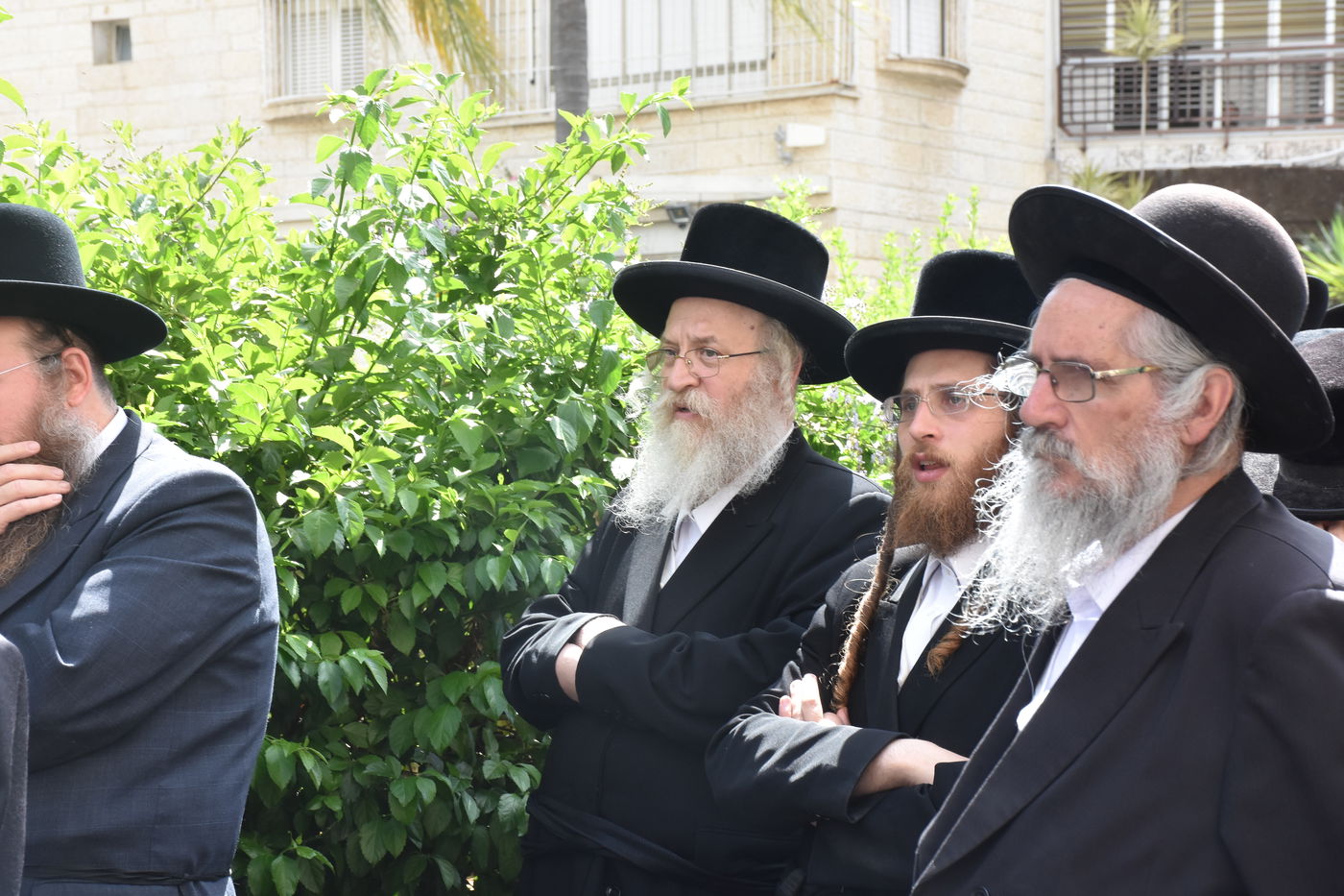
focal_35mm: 93
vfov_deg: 14.7
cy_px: 448
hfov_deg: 21.9
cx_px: 672
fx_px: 3471
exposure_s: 1/200
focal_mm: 62
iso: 800
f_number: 13
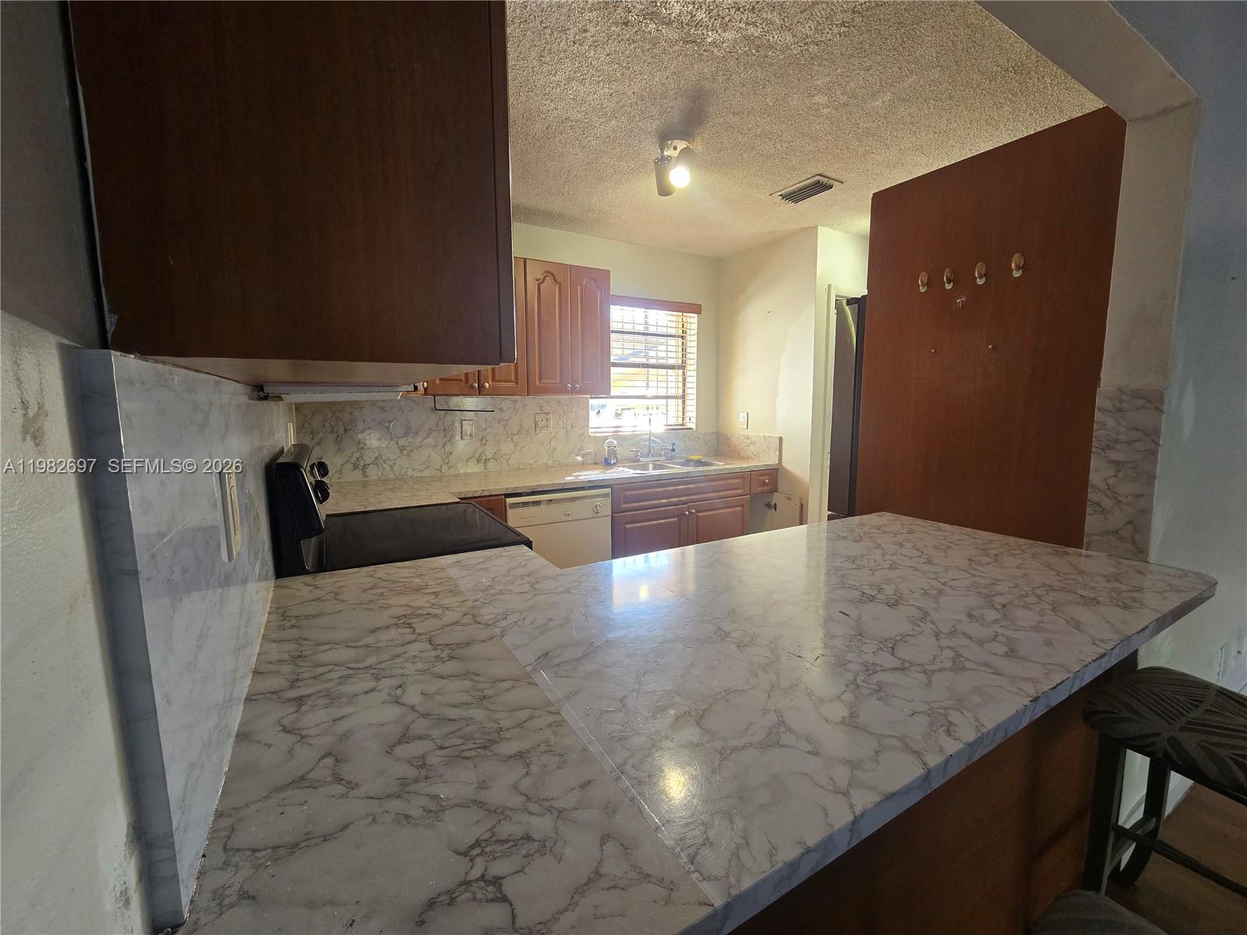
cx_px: 624
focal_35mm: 13
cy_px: 468
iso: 160
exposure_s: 1/60
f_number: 2.2
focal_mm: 2.2
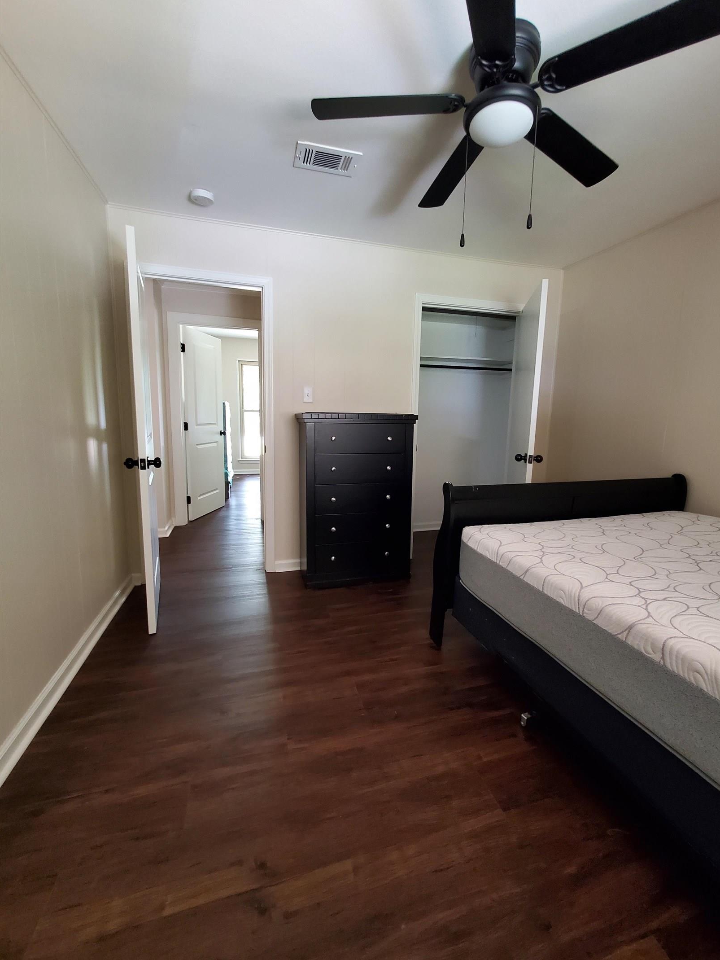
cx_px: 387
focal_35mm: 14
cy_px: 479
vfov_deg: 102.1
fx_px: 388
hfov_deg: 85.5
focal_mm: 1.8
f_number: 2.2
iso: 500
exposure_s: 1/30
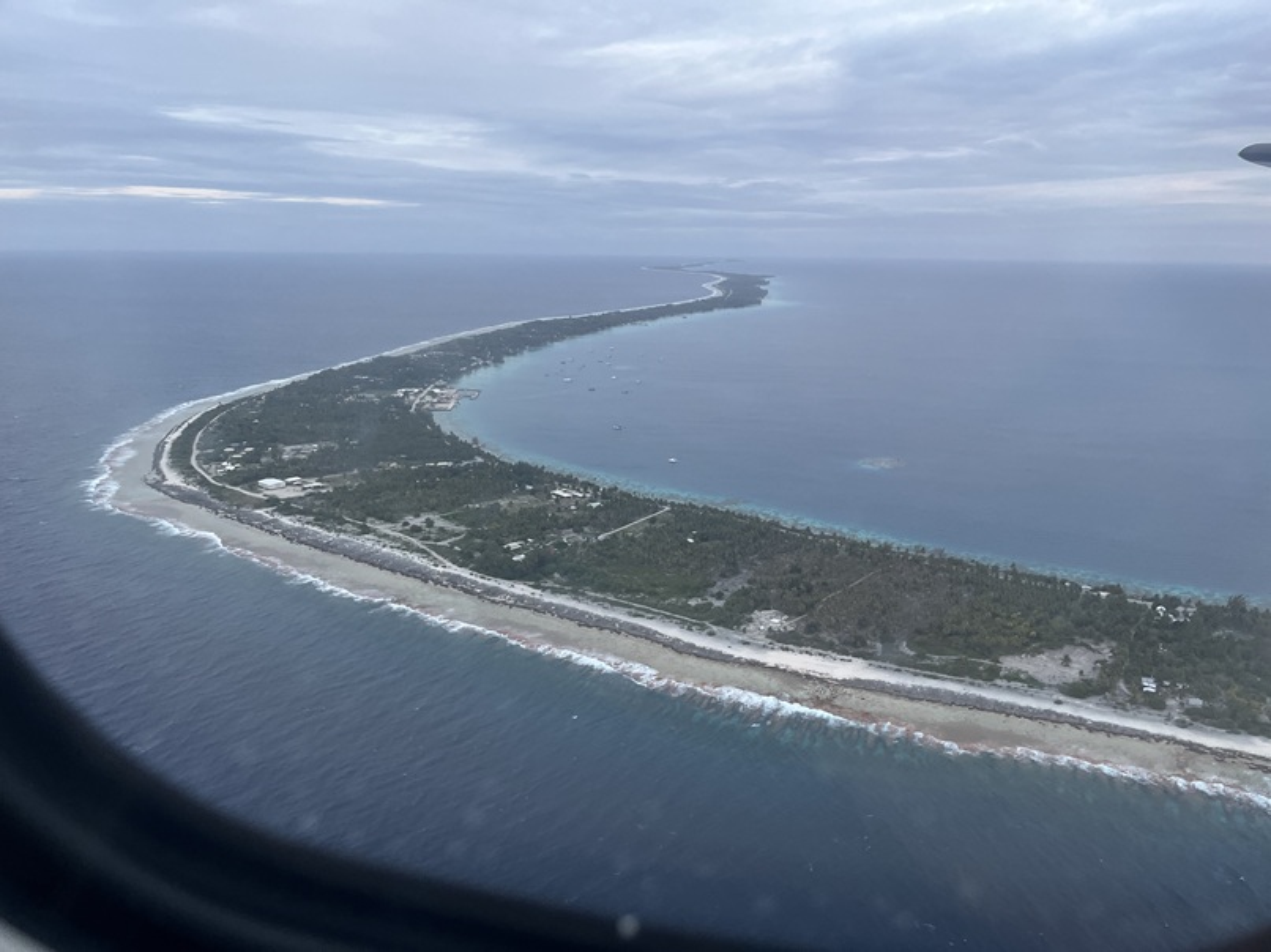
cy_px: 476
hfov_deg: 67.3
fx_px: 954
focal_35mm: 26
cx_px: 636
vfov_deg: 53.0
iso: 125
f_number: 1.6
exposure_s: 1/107
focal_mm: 5.1
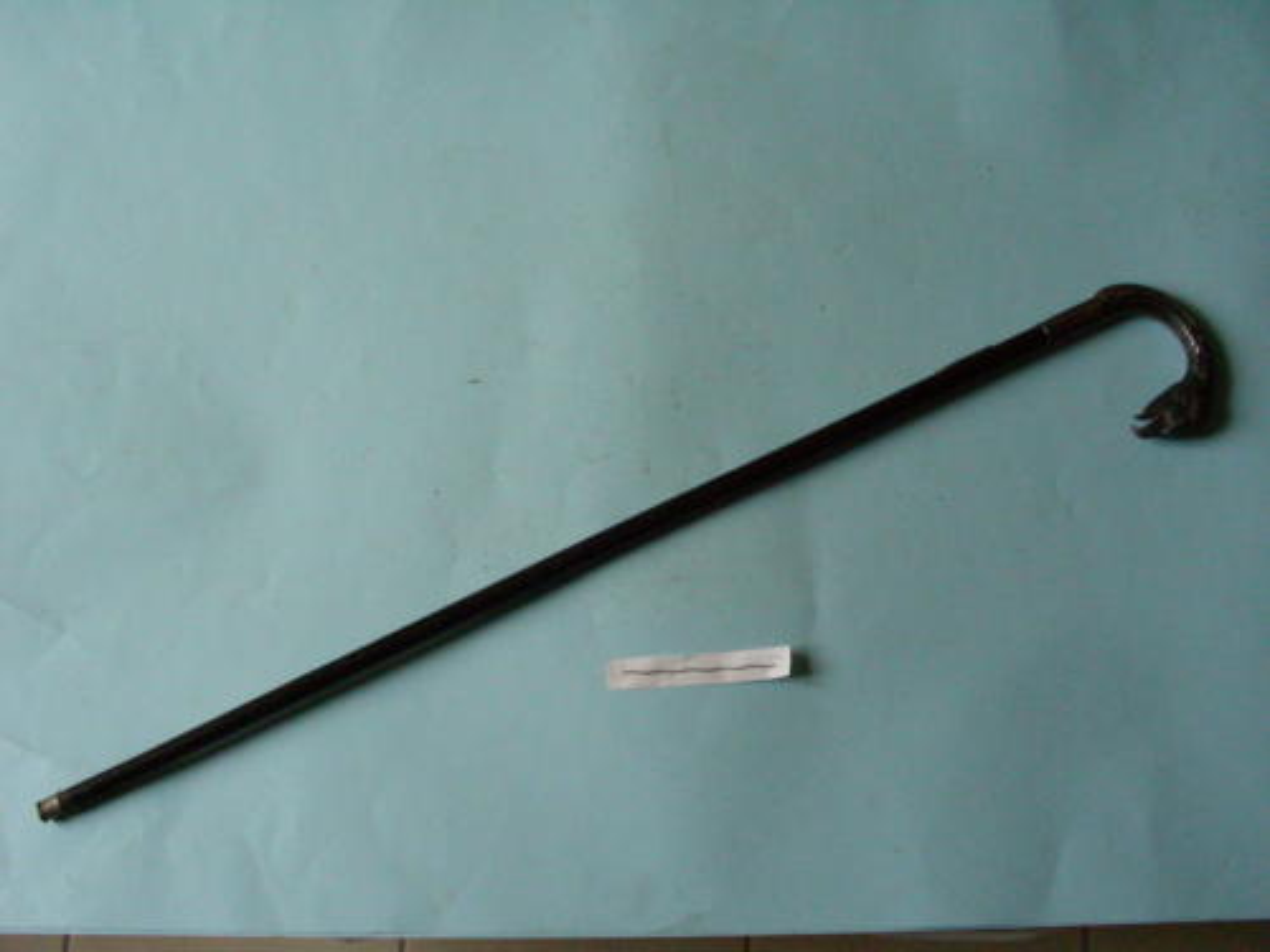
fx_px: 1504
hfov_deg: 45.8
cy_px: 476
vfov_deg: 35.1
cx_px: 635
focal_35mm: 41
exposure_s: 1/102
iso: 400
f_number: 4
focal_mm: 6.8
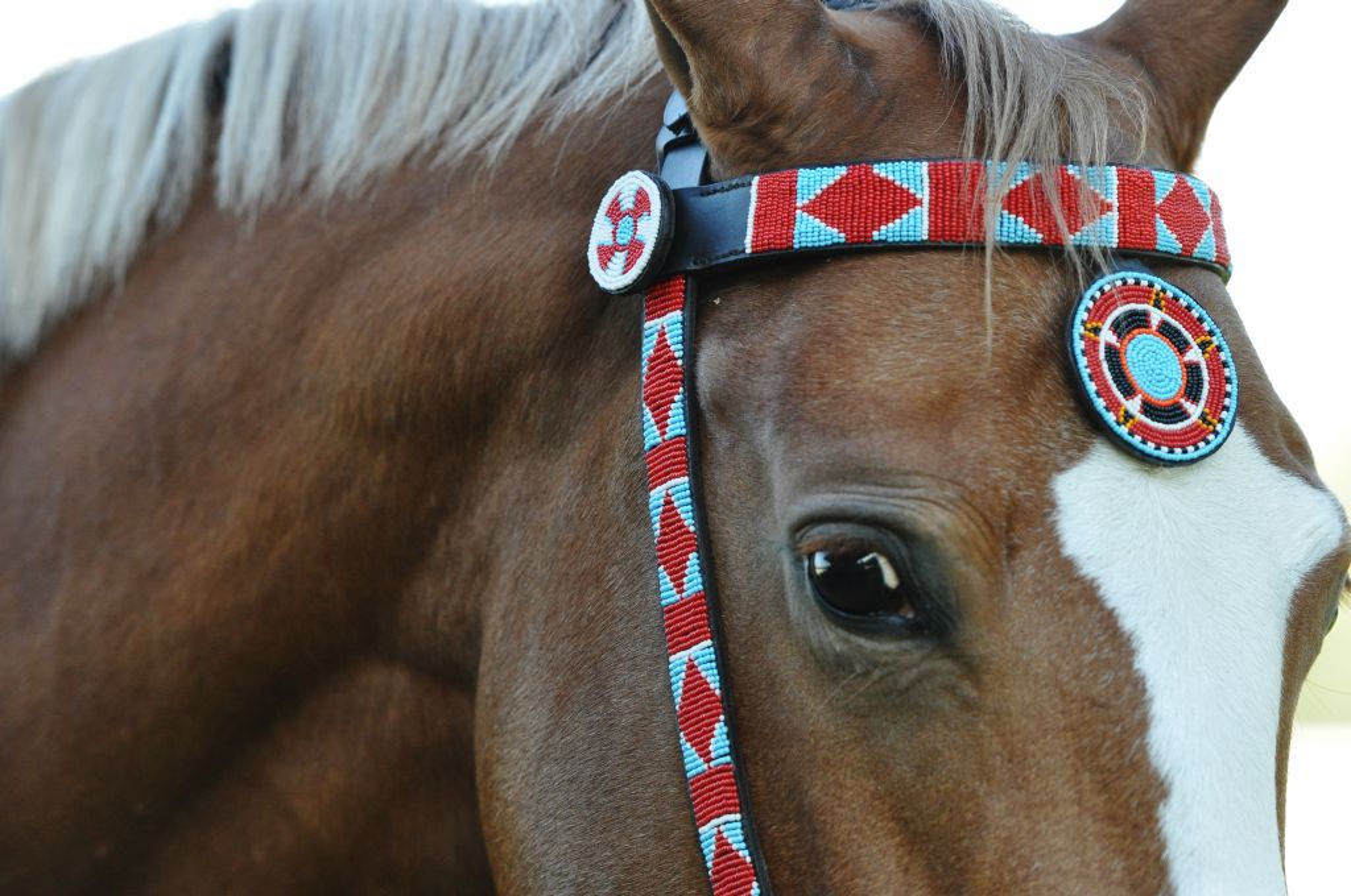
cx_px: 676
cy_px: 448
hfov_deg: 8.1
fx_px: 9557
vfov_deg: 5.4
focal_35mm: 255
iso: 800
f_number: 4
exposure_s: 1/1000
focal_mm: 170
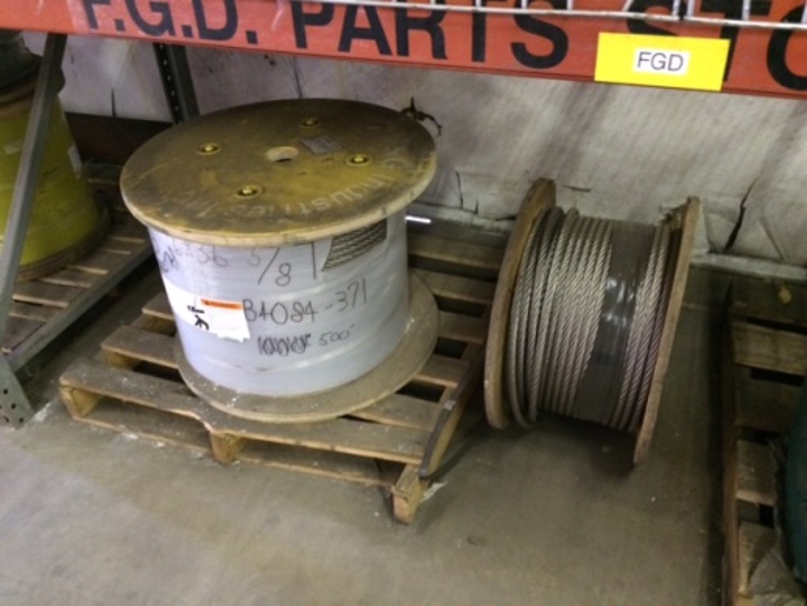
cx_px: 404
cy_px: 303
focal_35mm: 29
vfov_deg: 48.3
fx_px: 676
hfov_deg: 61.6
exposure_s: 1/15
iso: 400
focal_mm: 4.15
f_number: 2.2
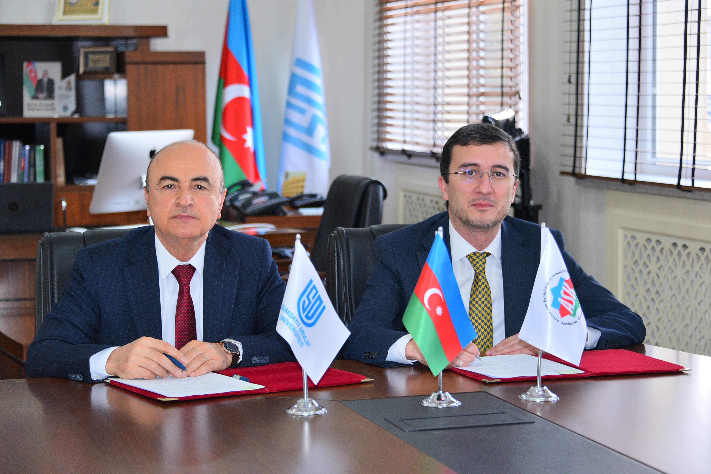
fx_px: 1619
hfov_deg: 24.8
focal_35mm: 82
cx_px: 356
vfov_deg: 16.7
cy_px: 237
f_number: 5
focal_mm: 82
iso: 640
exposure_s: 1/80
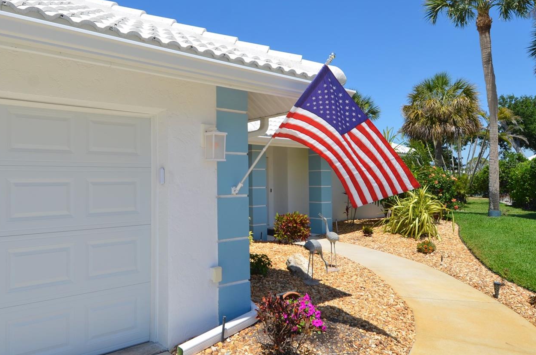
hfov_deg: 74.9
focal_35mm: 23
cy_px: 164
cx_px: 200
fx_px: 342
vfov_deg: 54.8
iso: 100
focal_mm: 12
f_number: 9
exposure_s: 1/320
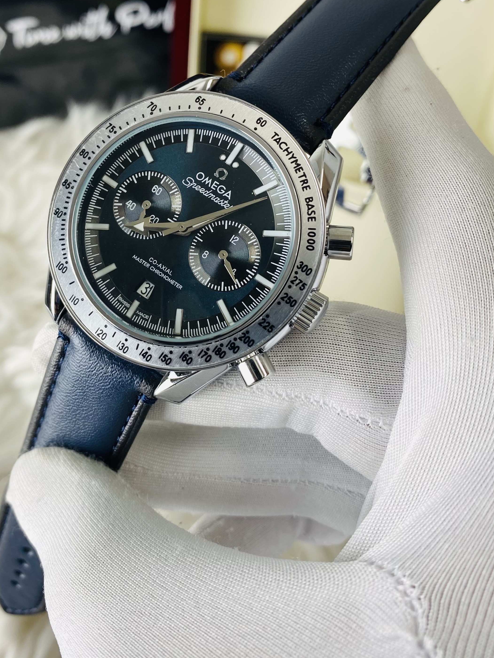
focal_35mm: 36
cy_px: 257
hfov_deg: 39.4
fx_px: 685
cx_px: 190
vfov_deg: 51.0
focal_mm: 4.25
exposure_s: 1/100
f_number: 1.8
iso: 40
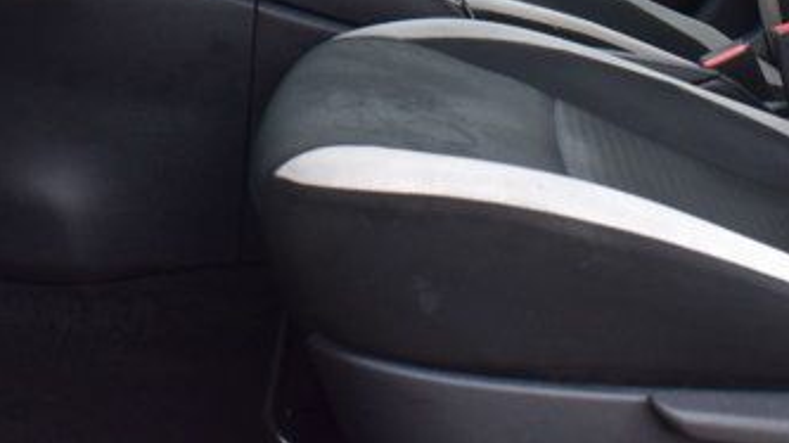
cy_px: -360
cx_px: 374
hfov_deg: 24.5
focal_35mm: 87
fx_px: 1819
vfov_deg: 12.6
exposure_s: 1/100
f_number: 9
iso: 400
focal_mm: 18
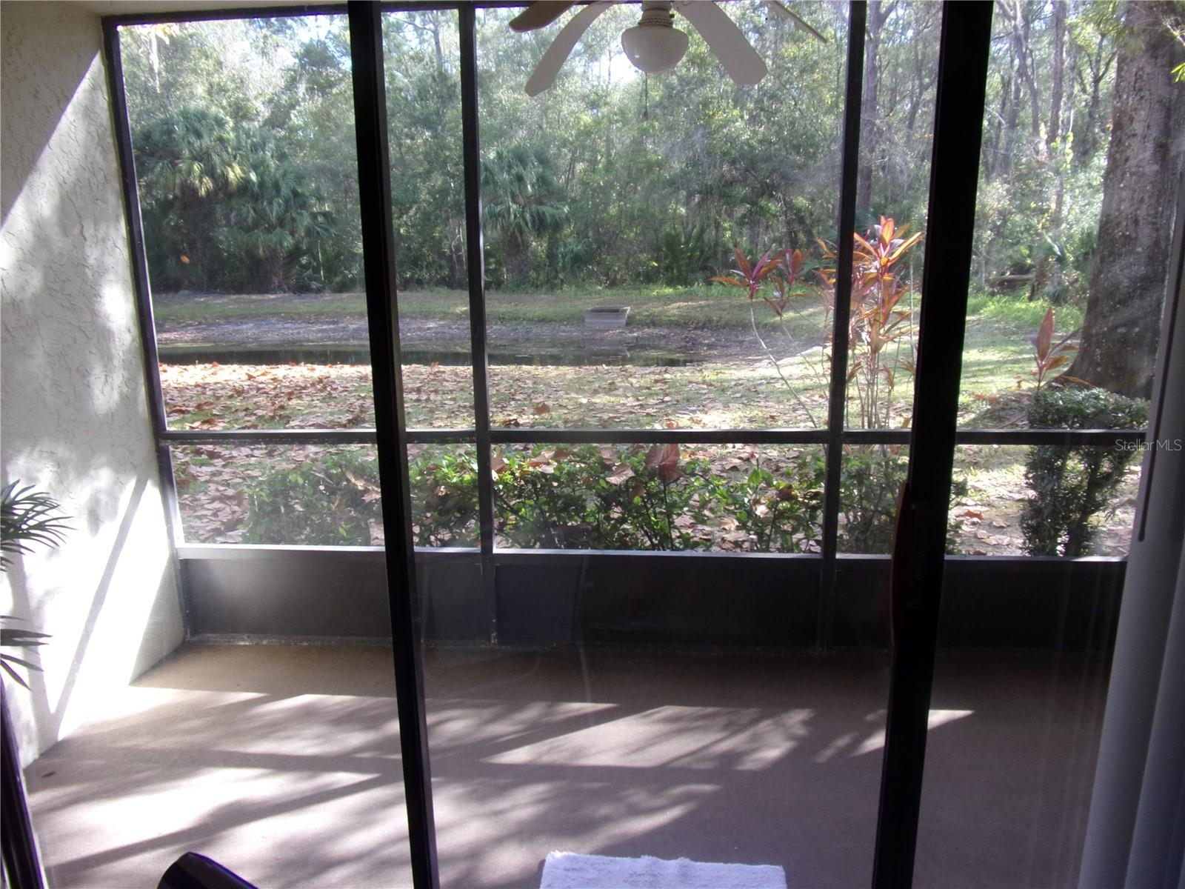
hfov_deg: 71.6
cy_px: 444
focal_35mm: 24
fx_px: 822
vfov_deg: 56.8
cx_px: 592
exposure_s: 1/50
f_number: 3.3
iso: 80
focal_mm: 4.3
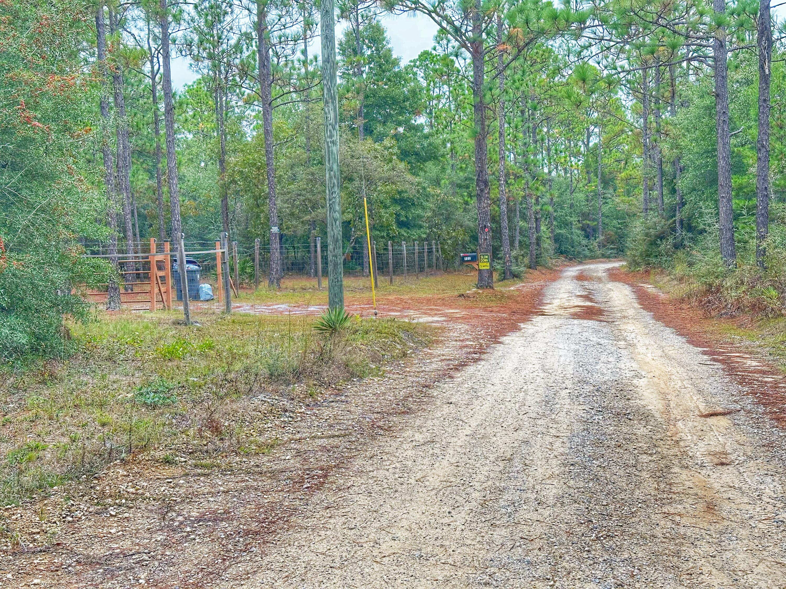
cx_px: 393
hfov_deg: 39.7
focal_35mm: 48
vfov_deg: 30.3
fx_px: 1090
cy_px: 294
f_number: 1.78
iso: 64
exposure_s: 1/623
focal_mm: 6.86
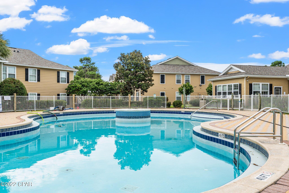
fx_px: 241
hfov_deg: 61.9
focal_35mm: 30
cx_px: 144
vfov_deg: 43.6
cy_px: 96
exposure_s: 1/60
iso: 125
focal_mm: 20
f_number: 9
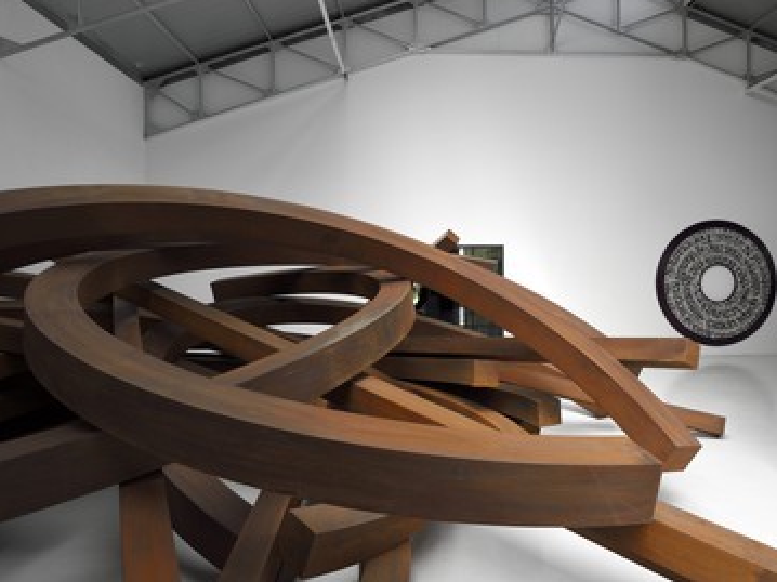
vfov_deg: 51.3
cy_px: 281
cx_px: 452
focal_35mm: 27
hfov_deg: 64.9
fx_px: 606
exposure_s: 1/125
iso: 400
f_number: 11
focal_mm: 24
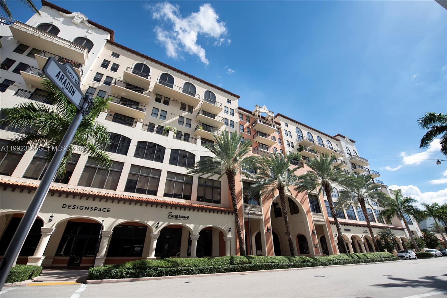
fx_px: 174
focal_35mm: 14
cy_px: 149
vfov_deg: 81.2
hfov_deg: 104.2
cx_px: 224
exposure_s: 1/800
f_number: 4.5
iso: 125
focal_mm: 14
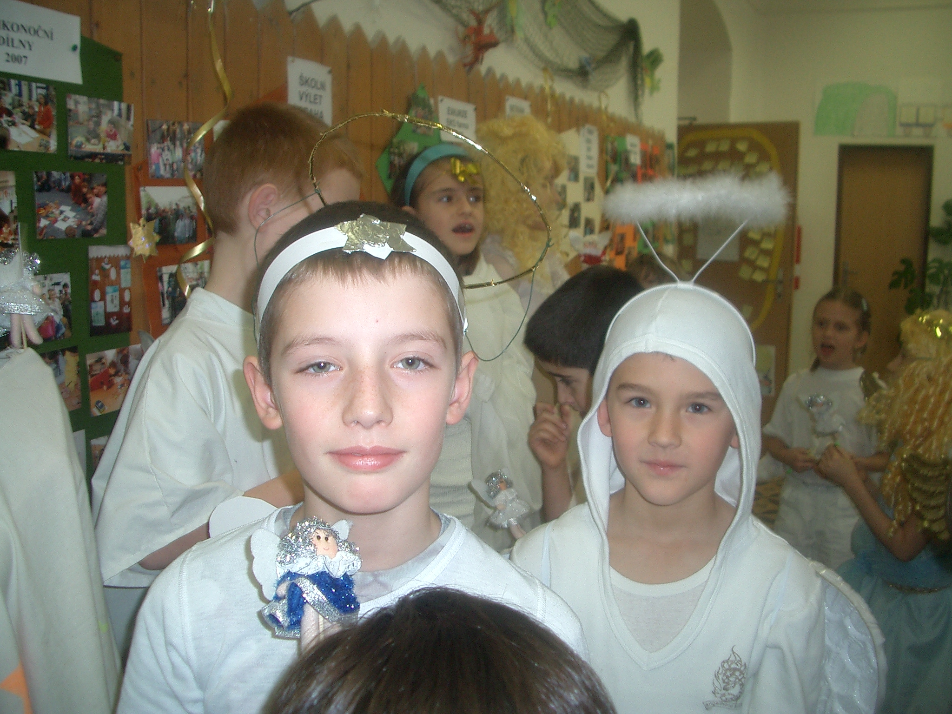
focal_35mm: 35
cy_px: 357
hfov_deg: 52.6
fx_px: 963
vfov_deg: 40.7
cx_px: 476
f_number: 2.6
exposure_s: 1/40
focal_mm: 5.8
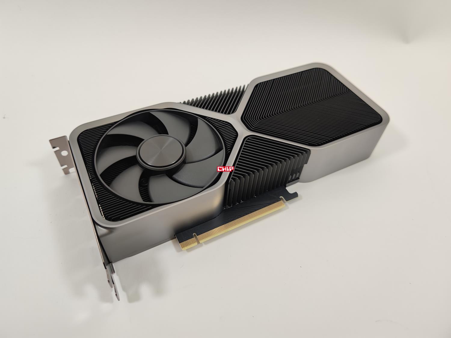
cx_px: 226
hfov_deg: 69.4
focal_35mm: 25
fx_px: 326
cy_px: 169
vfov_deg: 54.9
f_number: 1.85
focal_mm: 6.78
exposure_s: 1/100
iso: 51
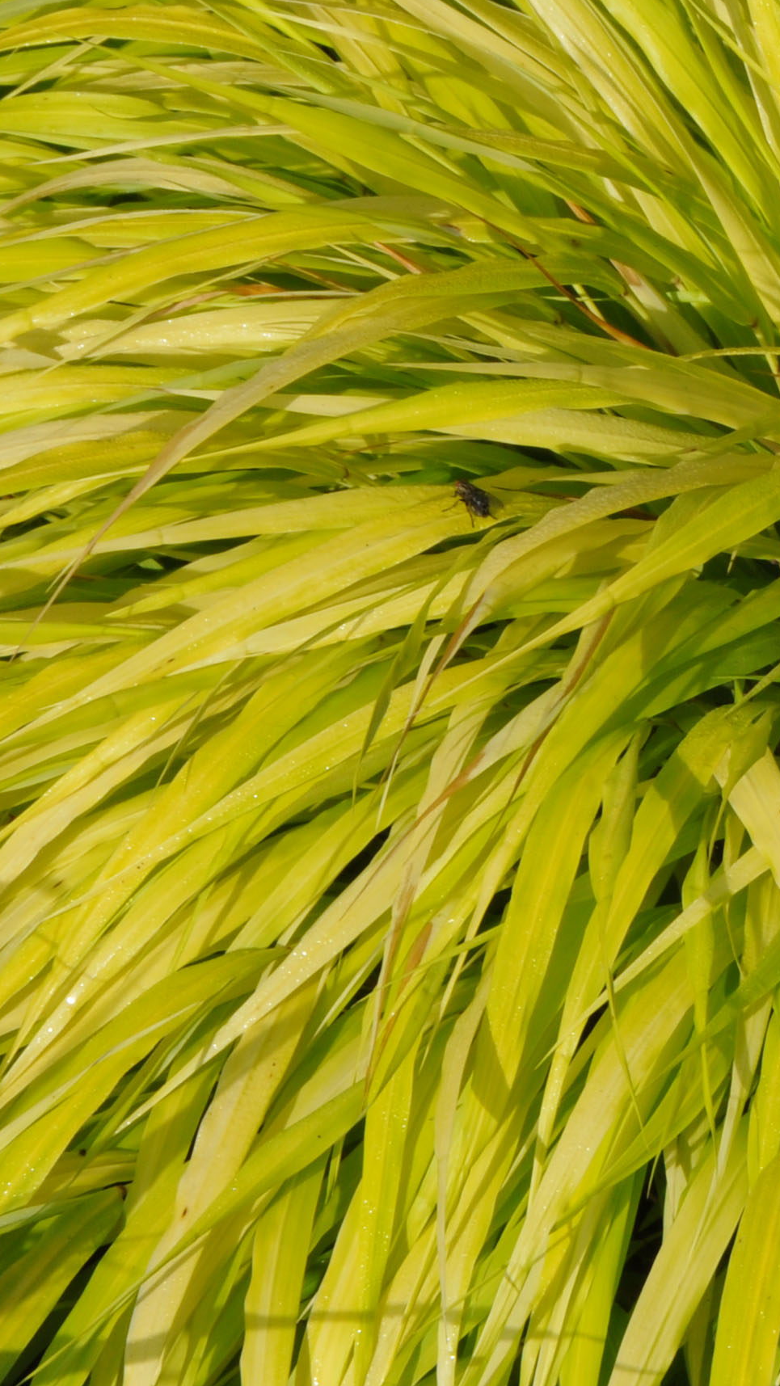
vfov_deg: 7.3
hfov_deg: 4.1
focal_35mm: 294
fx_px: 10819
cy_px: 630
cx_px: 1196
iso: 200
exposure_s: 1/60
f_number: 18
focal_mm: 75
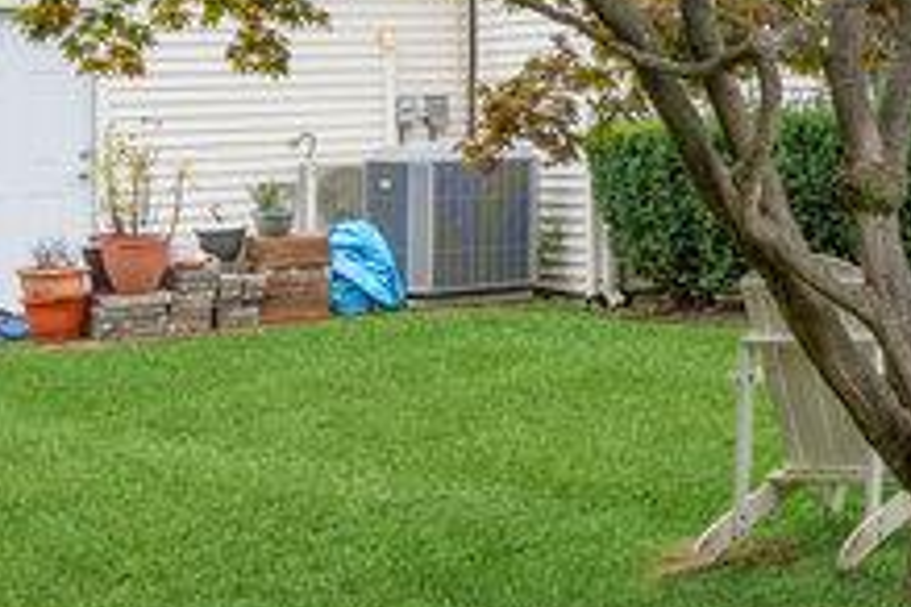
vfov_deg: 18.6
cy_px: 193
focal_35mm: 73
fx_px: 1847
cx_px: 1344
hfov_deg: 22.9
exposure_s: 1/200
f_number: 5
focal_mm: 16
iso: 320
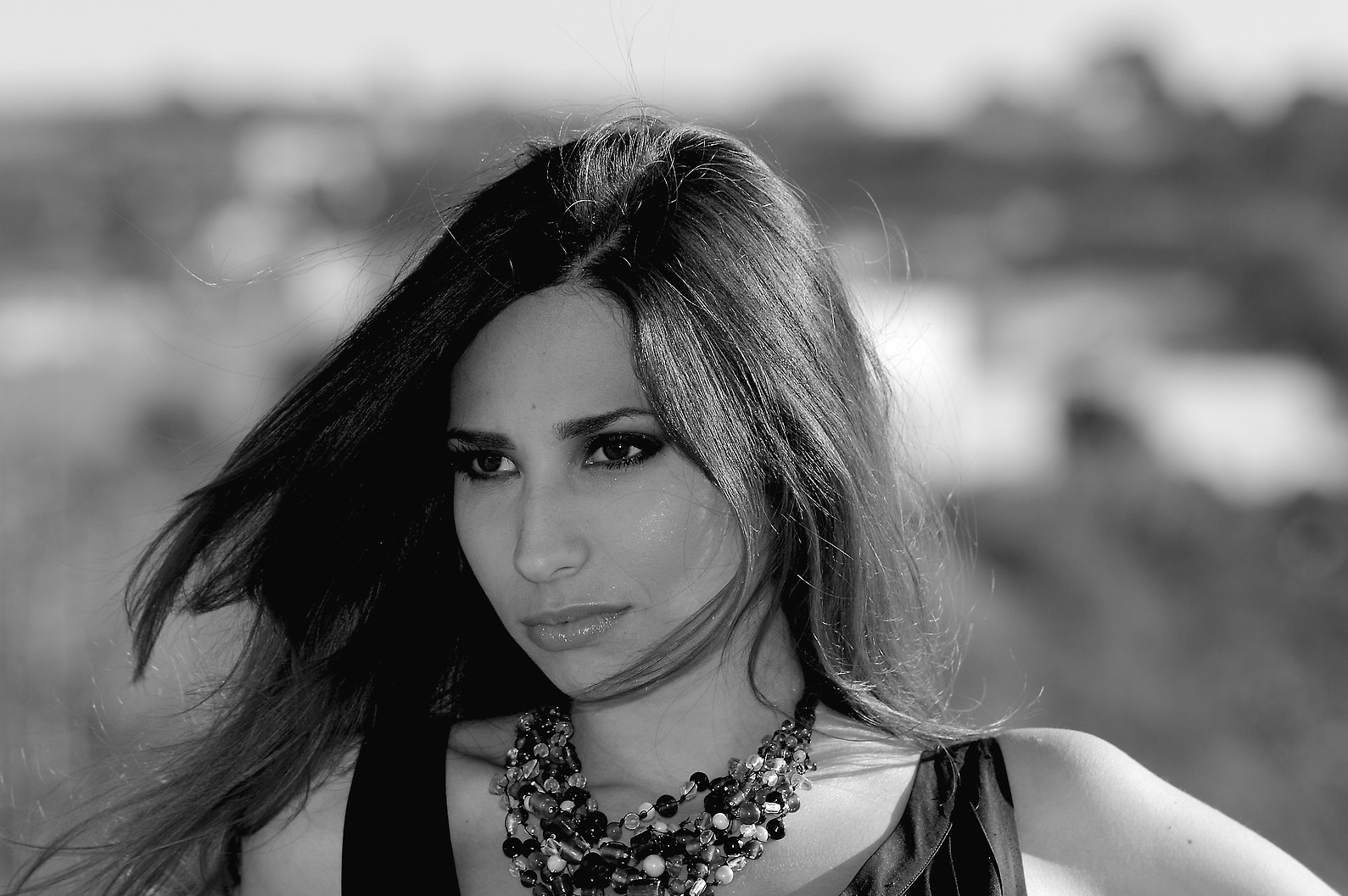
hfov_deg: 6.8
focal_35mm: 302
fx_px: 11300
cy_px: 499
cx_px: 564
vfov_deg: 4.5
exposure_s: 1/500
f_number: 8
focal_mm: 200
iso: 200
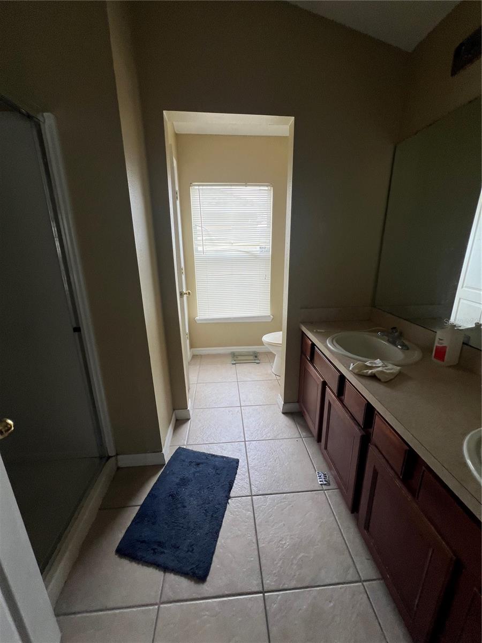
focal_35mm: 13
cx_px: 241
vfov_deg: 106.2
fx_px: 241
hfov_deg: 89.9
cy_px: 322
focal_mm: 1.57
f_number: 1.8
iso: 50
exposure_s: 1/99
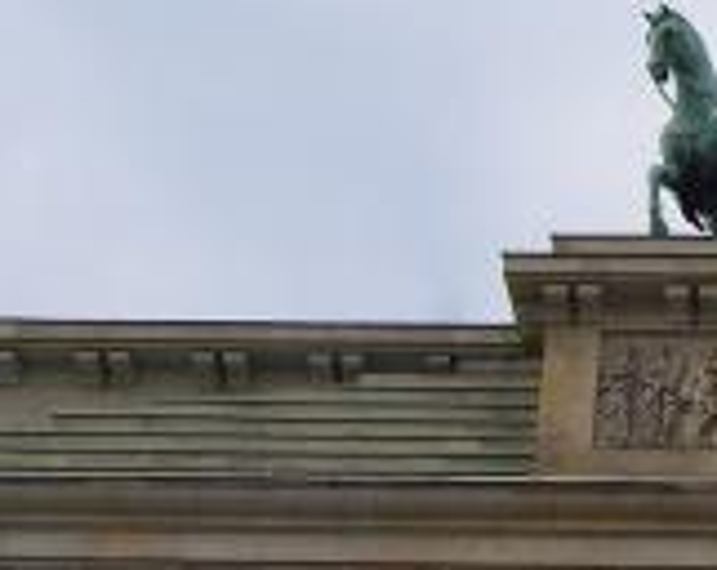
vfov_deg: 11.2
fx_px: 2900
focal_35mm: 137
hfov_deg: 13.6
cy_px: 169
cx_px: 913
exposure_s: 1/500
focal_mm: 7.3
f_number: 5.6
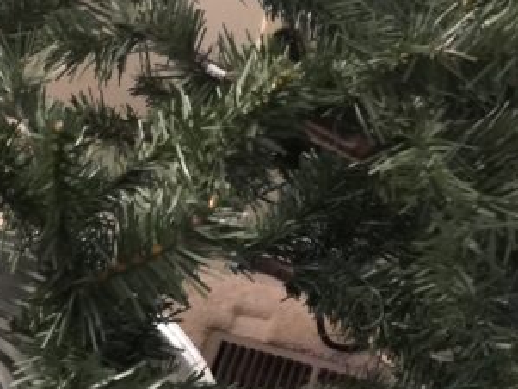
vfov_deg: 19.0
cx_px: -122
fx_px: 1108
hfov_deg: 23.7
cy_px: 437
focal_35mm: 74
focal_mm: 4.15
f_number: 2.2
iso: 125
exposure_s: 1/4
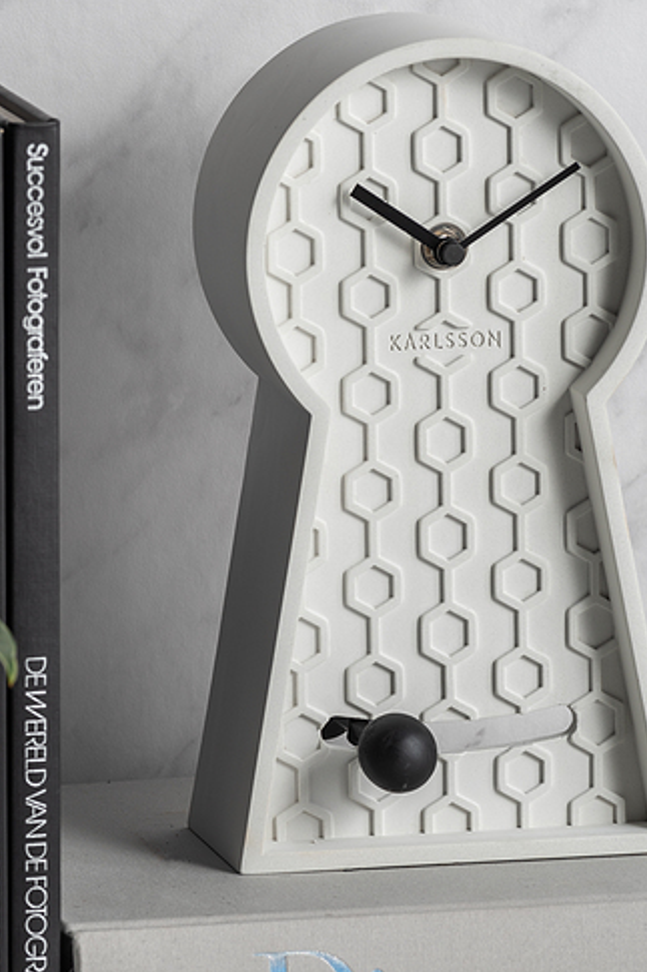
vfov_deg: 6.2
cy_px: 550
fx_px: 8929
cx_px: 201
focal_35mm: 331
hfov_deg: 4.1
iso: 50
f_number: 11
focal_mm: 185
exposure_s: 1/100
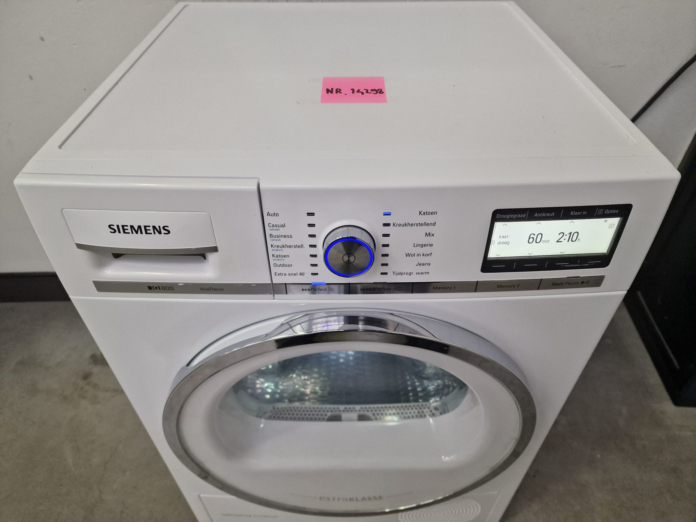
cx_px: 348
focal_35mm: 23
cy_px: 261
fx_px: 462
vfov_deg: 58.9
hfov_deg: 73.9
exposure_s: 1/100
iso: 320
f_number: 1.8
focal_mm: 6.4
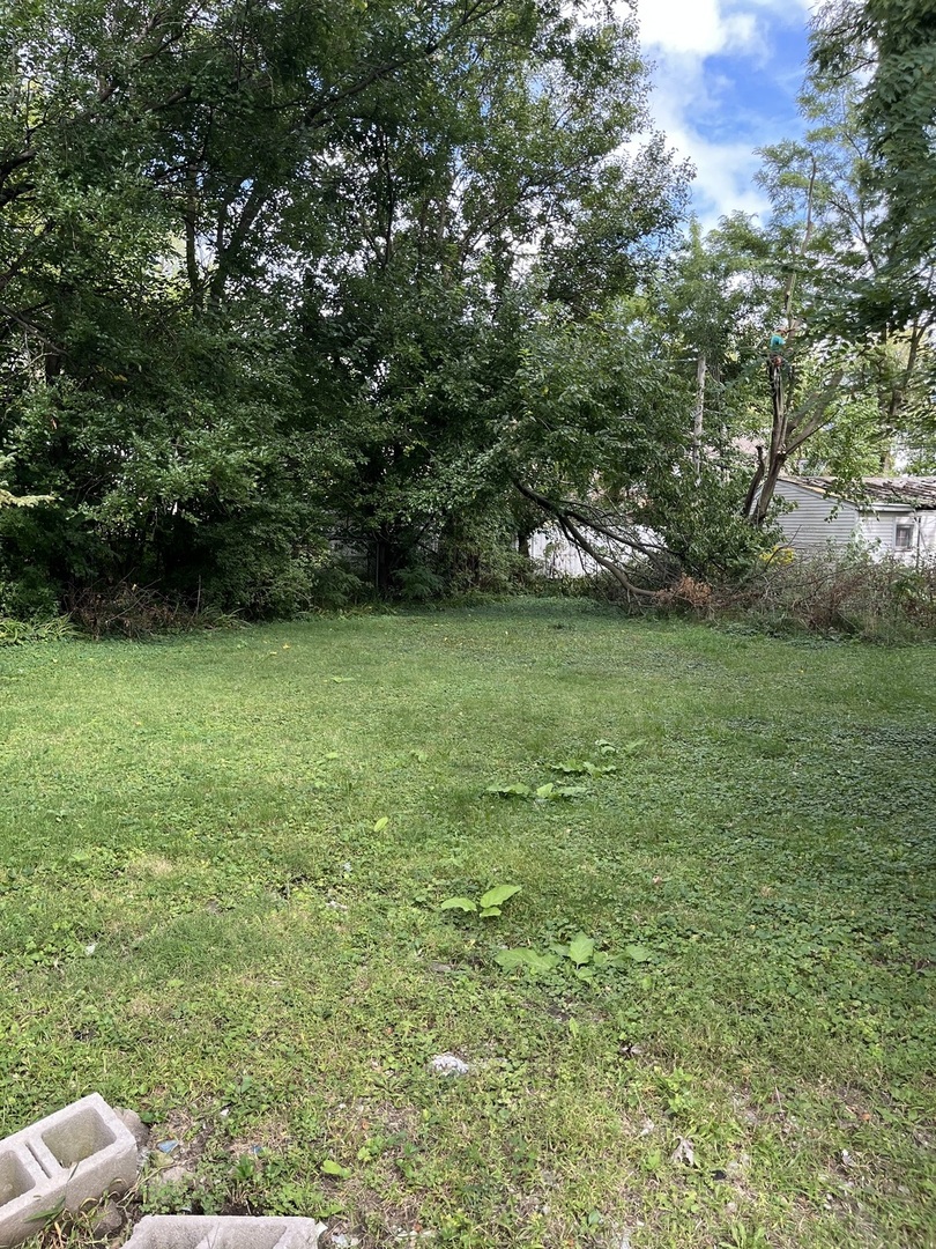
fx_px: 937
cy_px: 624
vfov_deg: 67.3
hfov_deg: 53.1
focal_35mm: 26
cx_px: 468
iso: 50
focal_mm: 5.1
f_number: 1.6
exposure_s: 1/397
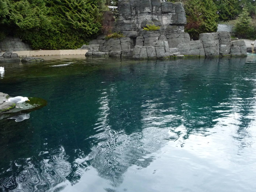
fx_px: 237
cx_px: 142
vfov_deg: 44.1
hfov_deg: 56.7
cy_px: 84
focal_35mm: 32
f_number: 3.3
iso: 400
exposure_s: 1/160
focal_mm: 4.7
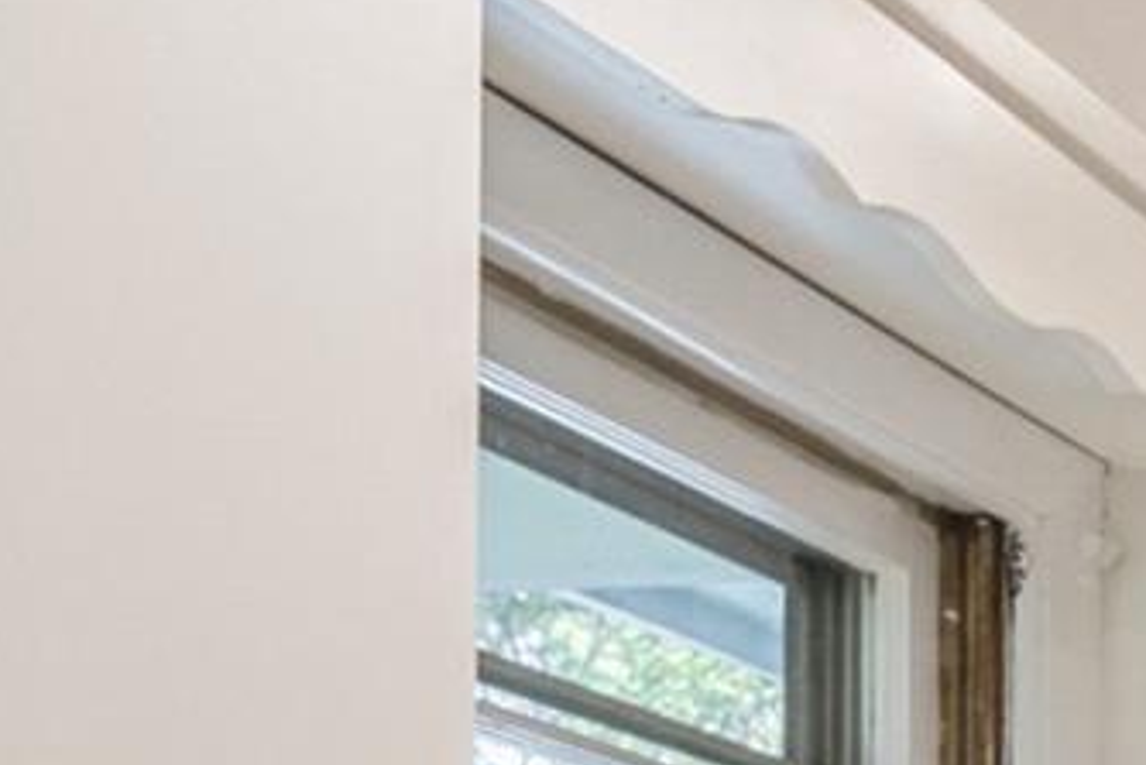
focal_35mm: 92
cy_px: 1439
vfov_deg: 13.2
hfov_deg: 14.4
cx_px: 2779
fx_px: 2930
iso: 100
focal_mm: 10
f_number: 9
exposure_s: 1/2
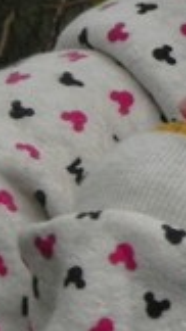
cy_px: -77
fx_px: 8786
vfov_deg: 2.2
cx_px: 589
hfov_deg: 1.2
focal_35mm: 1001
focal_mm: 37.7
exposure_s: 1/292
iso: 160
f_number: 5.6
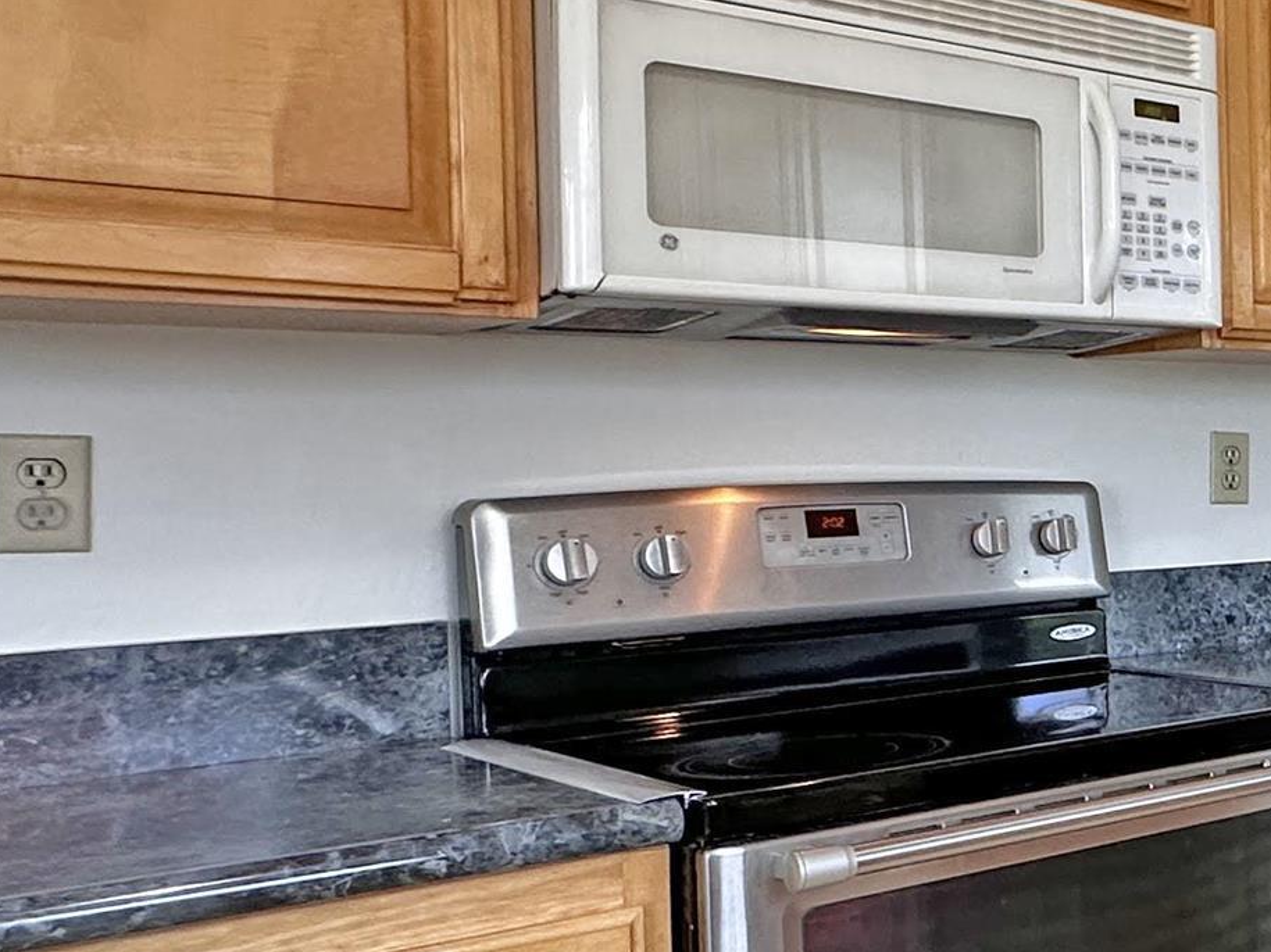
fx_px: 1725
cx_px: 1747
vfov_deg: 30.9
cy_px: 486
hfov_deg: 29.9
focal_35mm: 47
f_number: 2.2
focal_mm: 2.22
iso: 160
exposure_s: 1/60
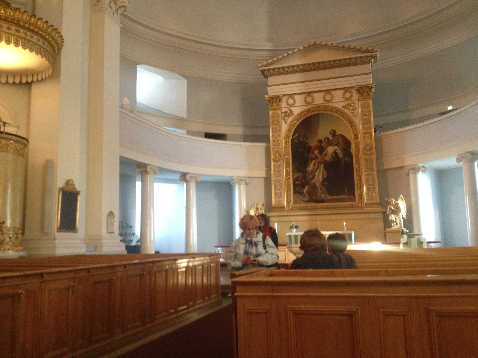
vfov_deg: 40.7
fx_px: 483
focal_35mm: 35
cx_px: 239
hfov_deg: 52.6
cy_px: 179
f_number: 2.4
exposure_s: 1/20
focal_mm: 4.28
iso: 250
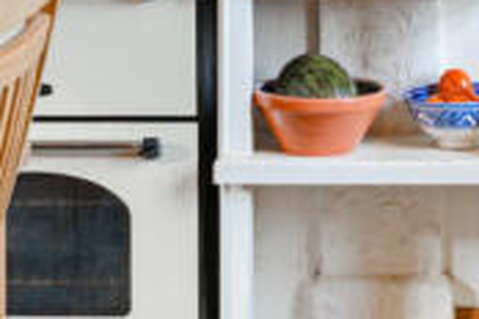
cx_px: 395
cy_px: -268
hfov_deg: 15.4
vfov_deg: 9.8
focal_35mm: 132
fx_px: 1756
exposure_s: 1/4
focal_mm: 35
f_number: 8
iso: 400
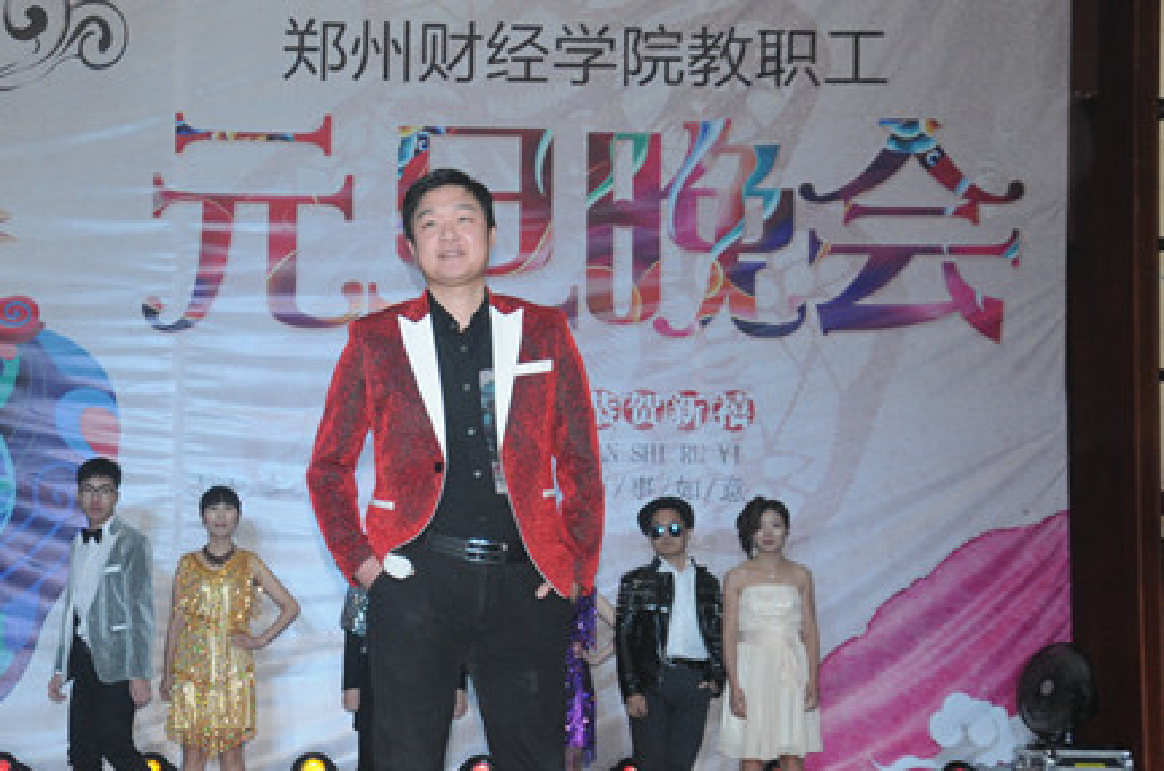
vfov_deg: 18.6
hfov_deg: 27.7
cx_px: 419
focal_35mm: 73
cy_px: 513
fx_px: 2346
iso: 800
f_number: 5.6
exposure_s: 1/125
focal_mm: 35
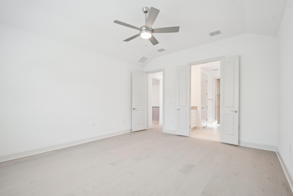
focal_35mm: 15
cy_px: 98
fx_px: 122
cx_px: 146
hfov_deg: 100.4
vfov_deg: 77.3
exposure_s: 1/25
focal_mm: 10
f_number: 8
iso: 400
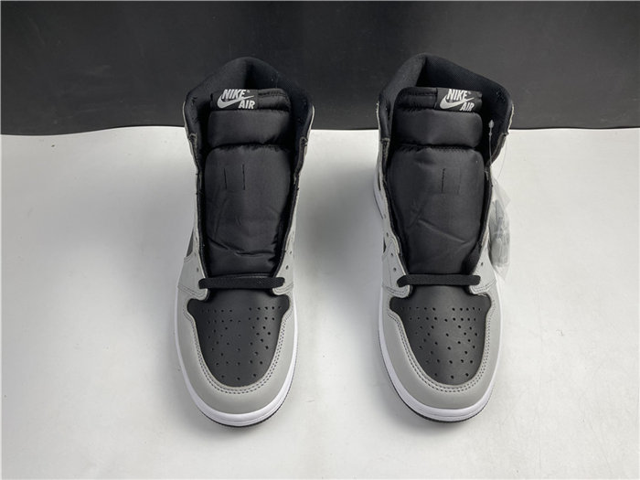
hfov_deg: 67.3
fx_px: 481
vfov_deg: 53.1
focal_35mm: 26
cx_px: 320
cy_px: 240
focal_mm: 4.2
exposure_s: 1/121
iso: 50
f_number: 1.6
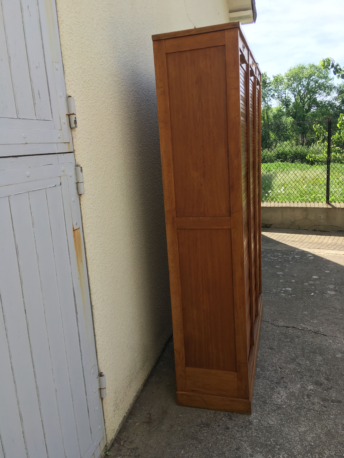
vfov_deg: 61.7
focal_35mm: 29
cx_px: 172
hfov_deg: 48.2
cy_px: 229
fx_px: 384
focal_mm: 4.15
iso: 25
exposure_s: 1/394
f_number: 2.2
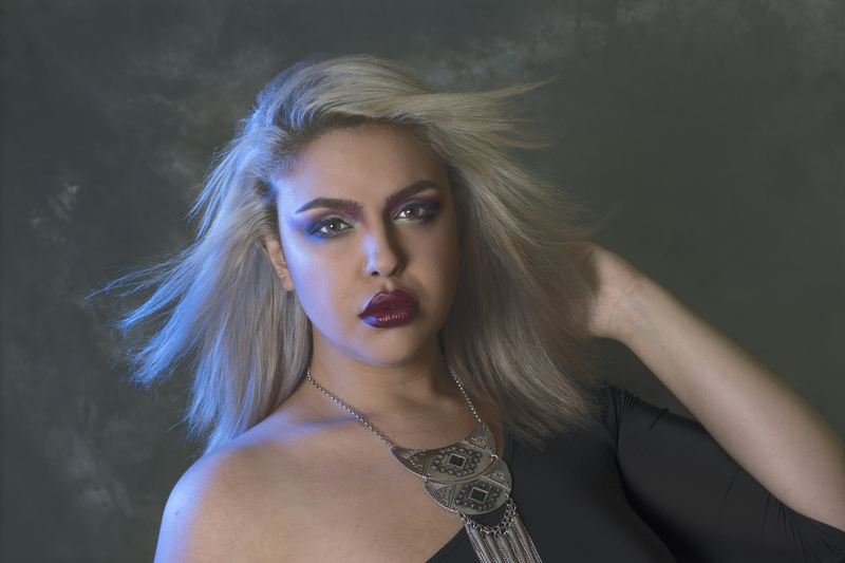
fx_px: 1760
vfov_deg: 18.2
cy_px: 282
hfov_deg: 27.0
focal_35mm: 75
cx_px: 422
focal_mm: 50
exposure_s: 1/125
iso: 250
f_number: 6.3
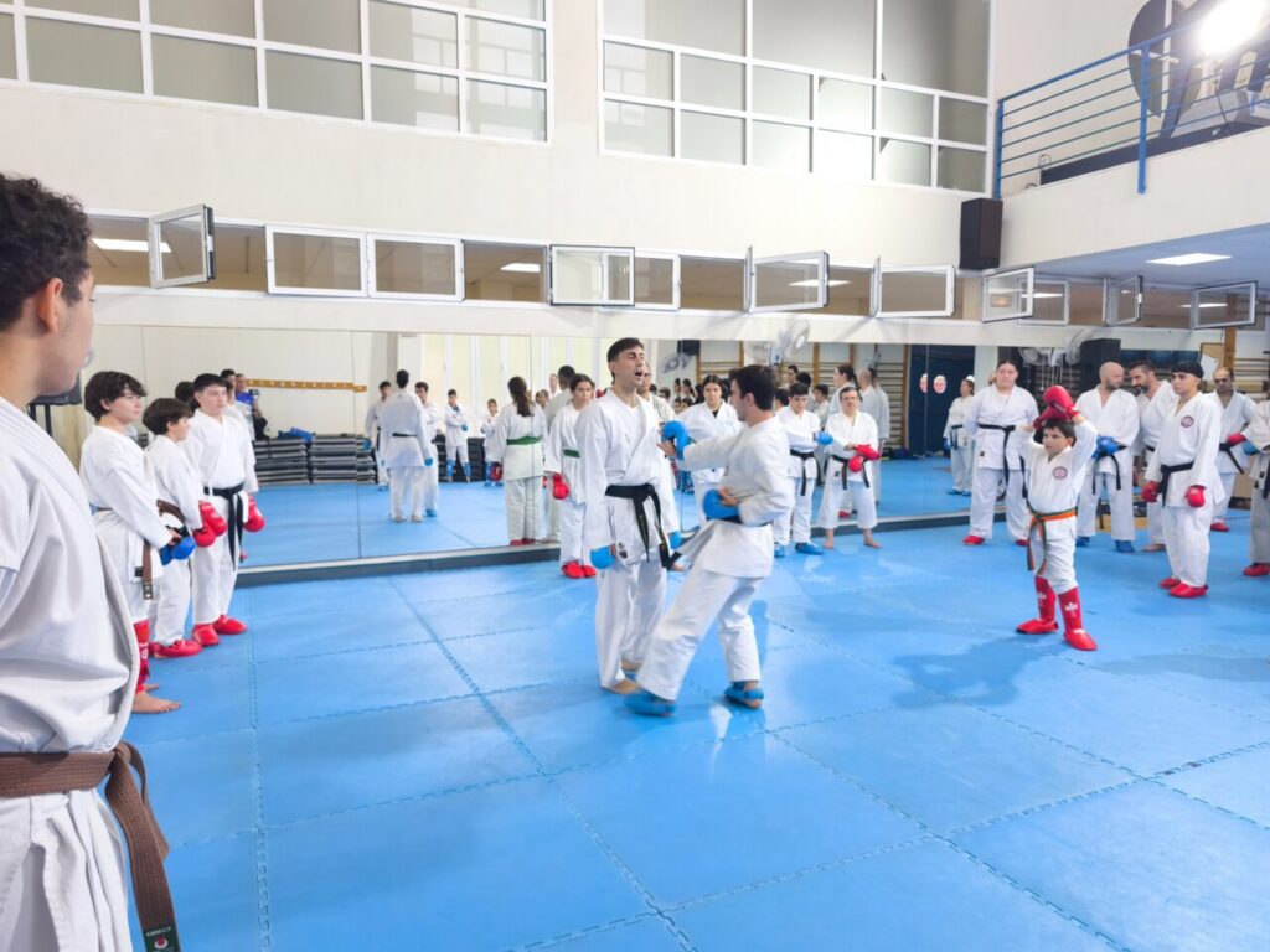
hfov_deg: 73.9
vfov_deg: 58.9
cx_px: 635
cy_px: 476
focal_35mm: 23
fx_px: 844
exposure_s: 1/100
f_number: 1.6
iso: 400
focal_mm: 6.57
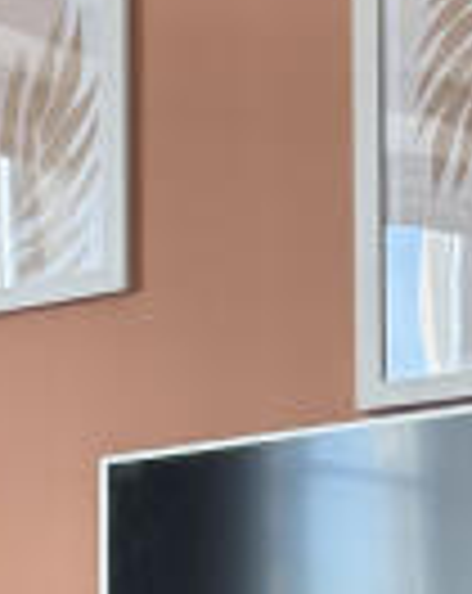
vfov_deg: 10.2
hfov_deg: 7.5
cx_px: -926
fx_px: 3189
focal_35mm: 182
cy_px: 972
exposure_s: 1/100
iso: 64
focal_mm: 6.76
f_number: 1.78
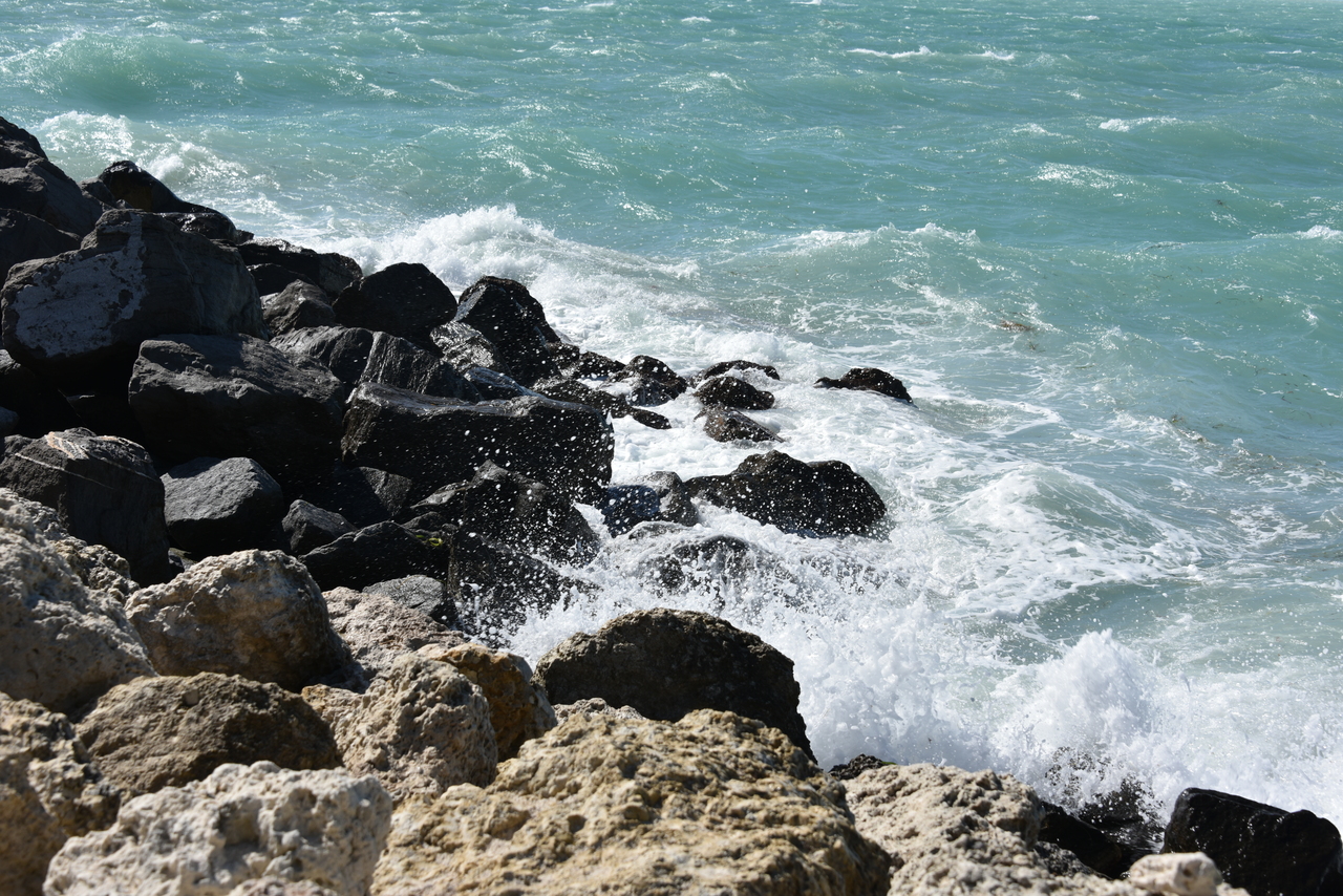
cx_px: 672
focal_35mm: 58
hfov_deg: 34.5
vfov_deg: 23.4
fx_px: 2164
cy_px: 448
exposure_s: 1/400
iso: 100
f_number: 10
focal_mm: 58
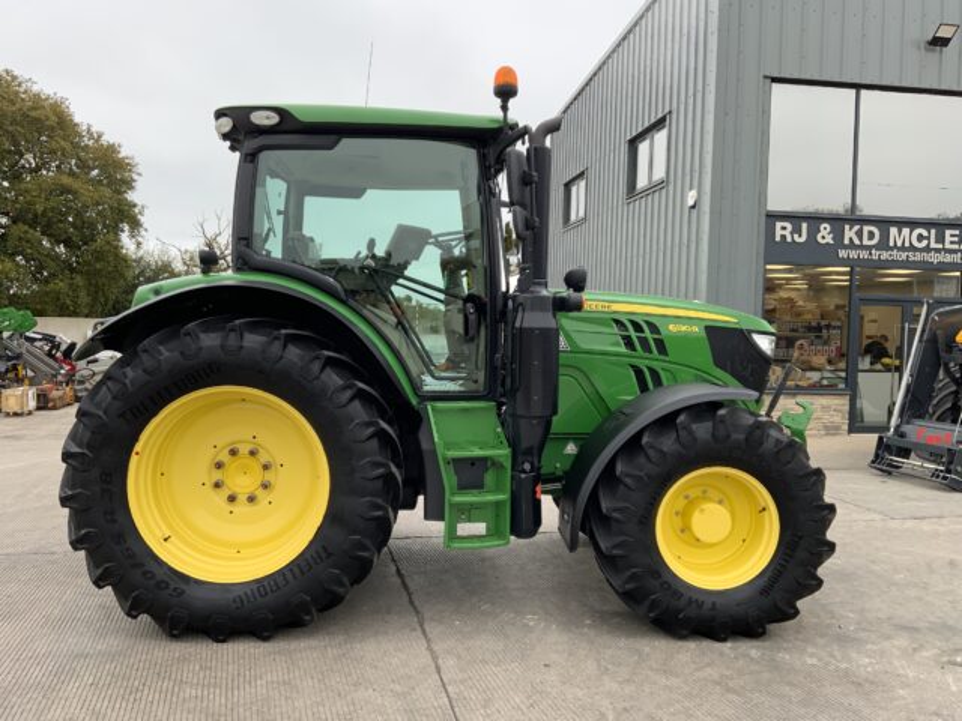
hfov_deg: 61.7
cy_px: 360
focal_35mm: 29
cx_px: 481
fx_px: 806
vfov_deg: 48.2
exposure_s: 1/193
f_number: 1.8
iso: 16
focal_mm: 3
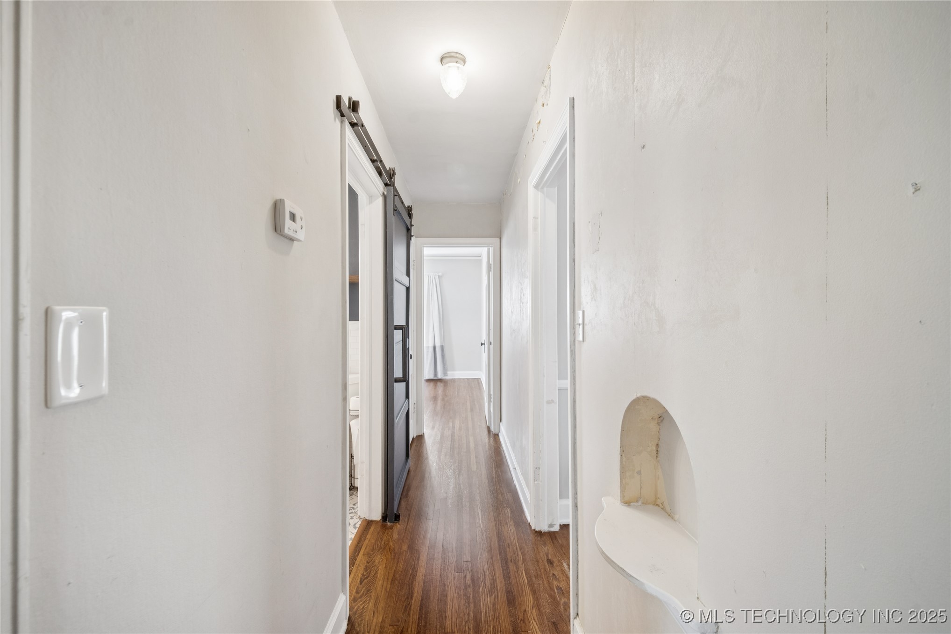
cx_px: 476
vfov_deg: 81.2
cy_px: 317
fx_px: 370
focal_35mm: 14
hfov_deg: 104.3
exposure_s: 1/10
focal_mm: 14
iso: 640
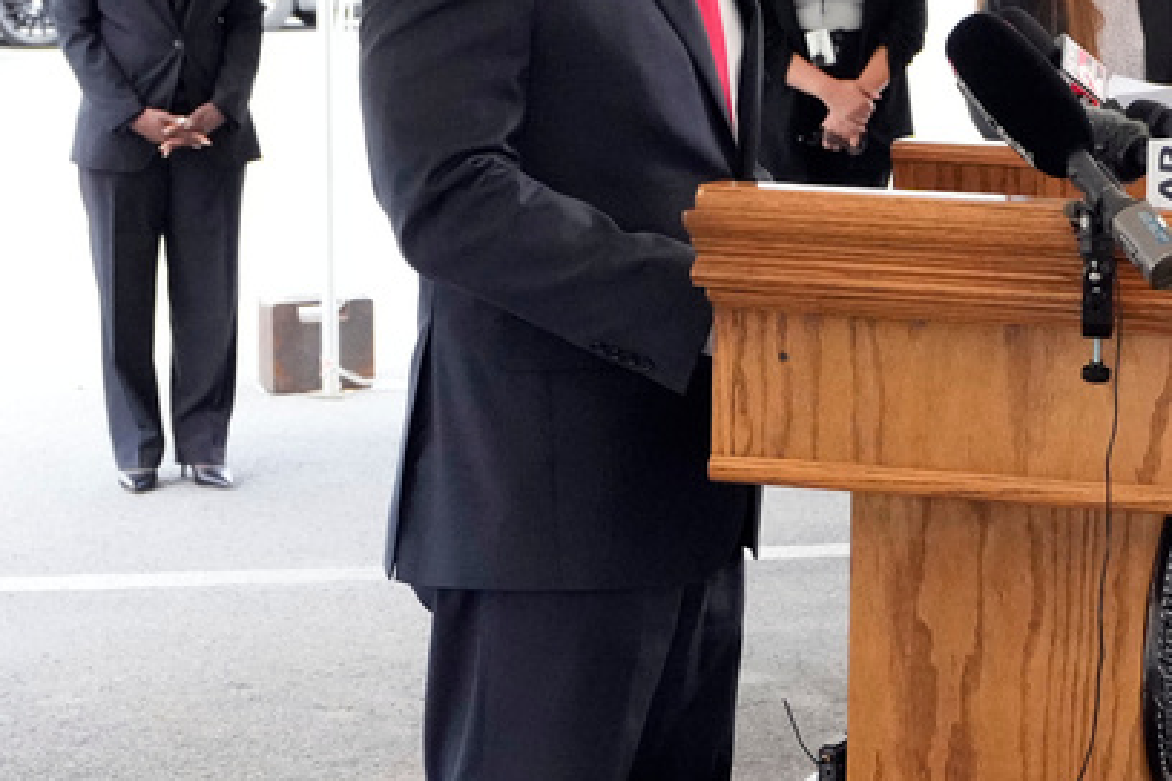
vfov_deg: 12.7
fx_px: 3516
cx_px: 1103
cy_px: 438
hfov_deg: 18.5
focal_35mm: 108
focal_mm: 29
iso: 5000
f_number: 5
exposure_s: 1/2000
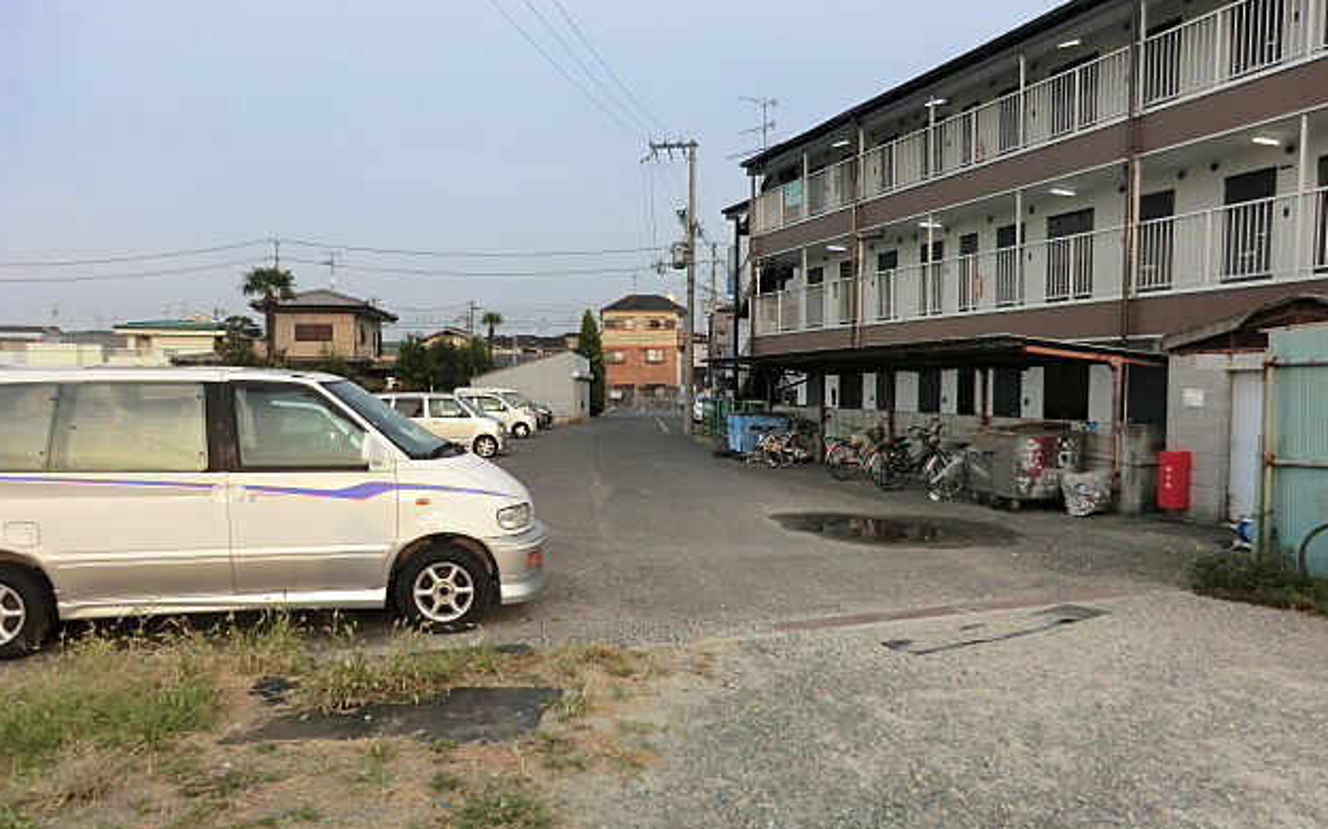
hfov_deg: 70.4
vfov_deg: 47.5
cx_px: 670
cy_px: 452
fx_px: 941
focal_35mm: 26
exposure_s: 1/250
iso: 80
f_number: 3.2
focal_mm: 4.3
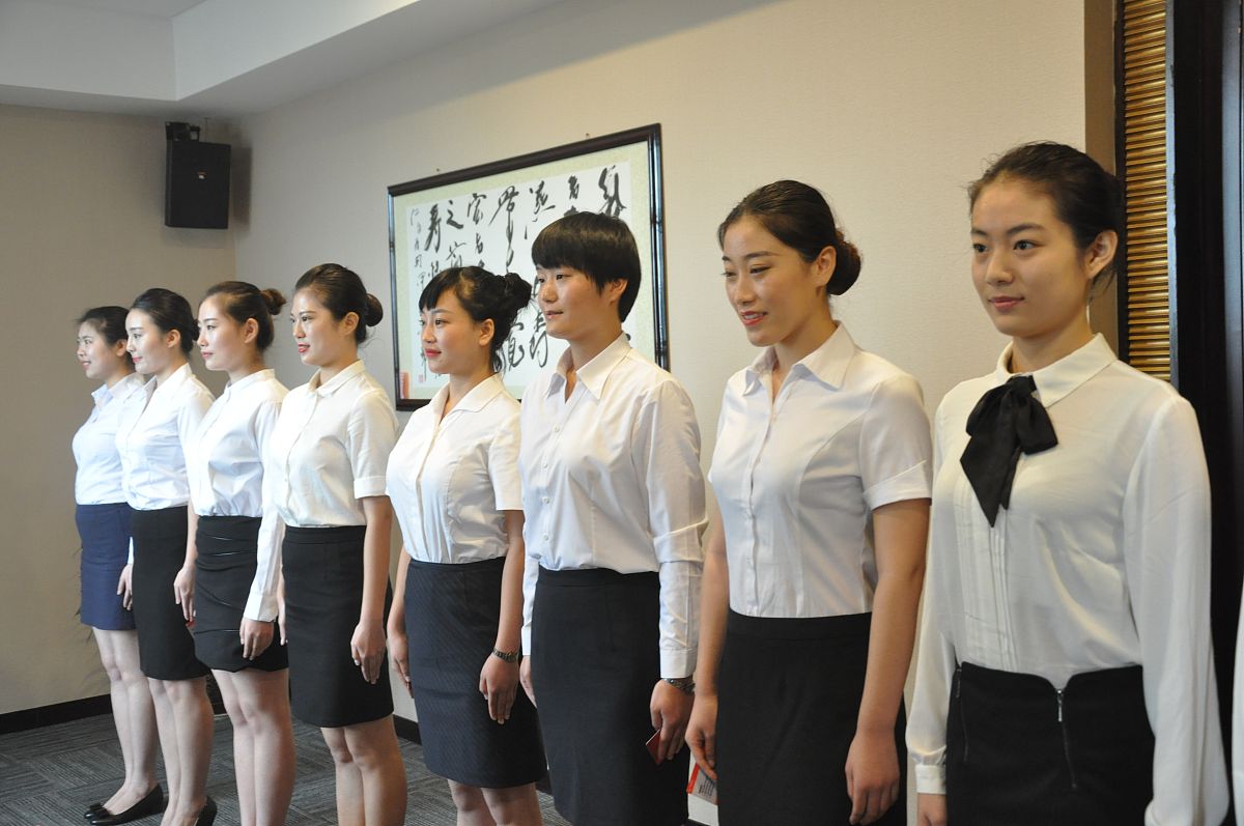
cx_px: 622
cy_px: 413
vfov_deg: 31.8
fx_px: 1450
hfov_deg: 46.4
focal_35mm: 42
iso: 1600
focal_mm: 28
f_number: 4
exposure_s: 1/20
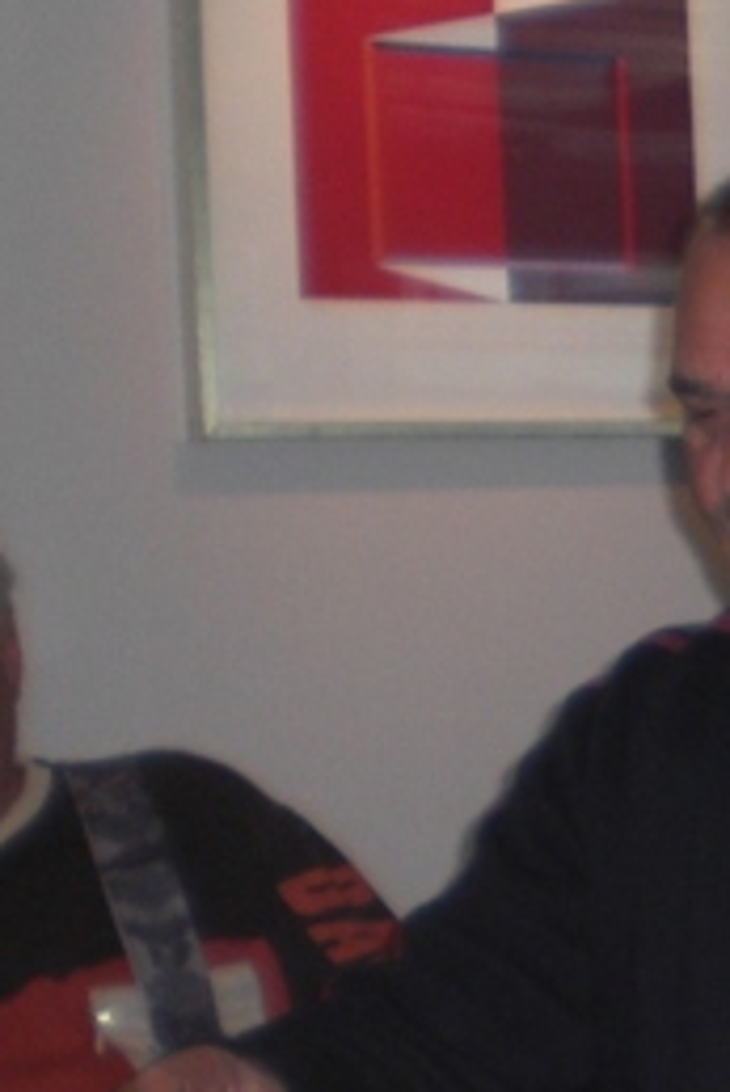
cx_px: 1557
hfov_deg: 10.2
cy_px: 831
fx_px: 3706
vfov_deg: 16.7
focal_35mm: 122
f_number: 3.1
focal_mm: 6.3
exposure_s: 1/60
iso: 100
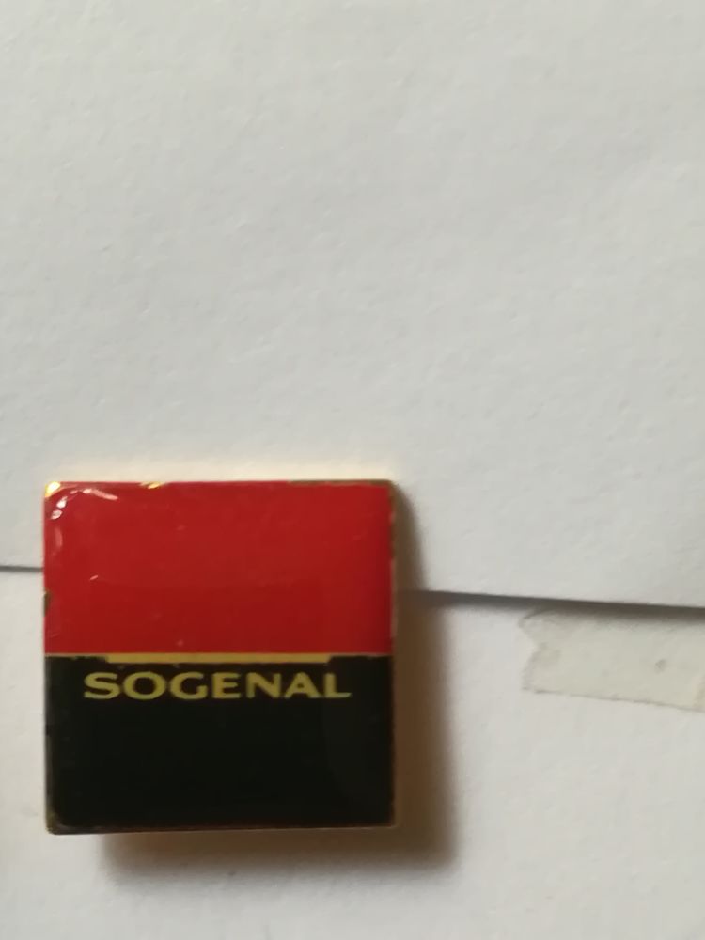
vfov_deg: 28.6
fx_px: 1847
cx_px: 352
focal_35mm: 68
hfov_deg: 21.6
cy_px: 470
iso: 320
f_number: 2.2
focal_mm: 3.83
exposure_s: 1/30
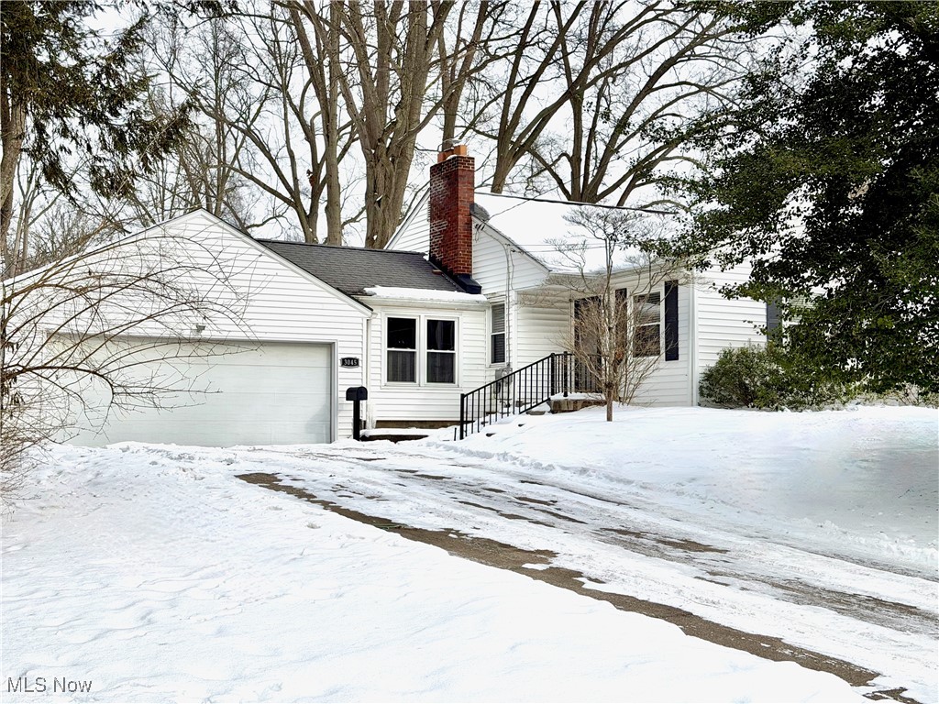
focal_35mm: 48
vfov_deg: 30.3
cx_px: 470
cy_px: 352
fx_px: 1302
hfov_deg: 39.7
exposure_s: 1/5587
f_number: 1.78
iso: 64
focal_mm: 6.76
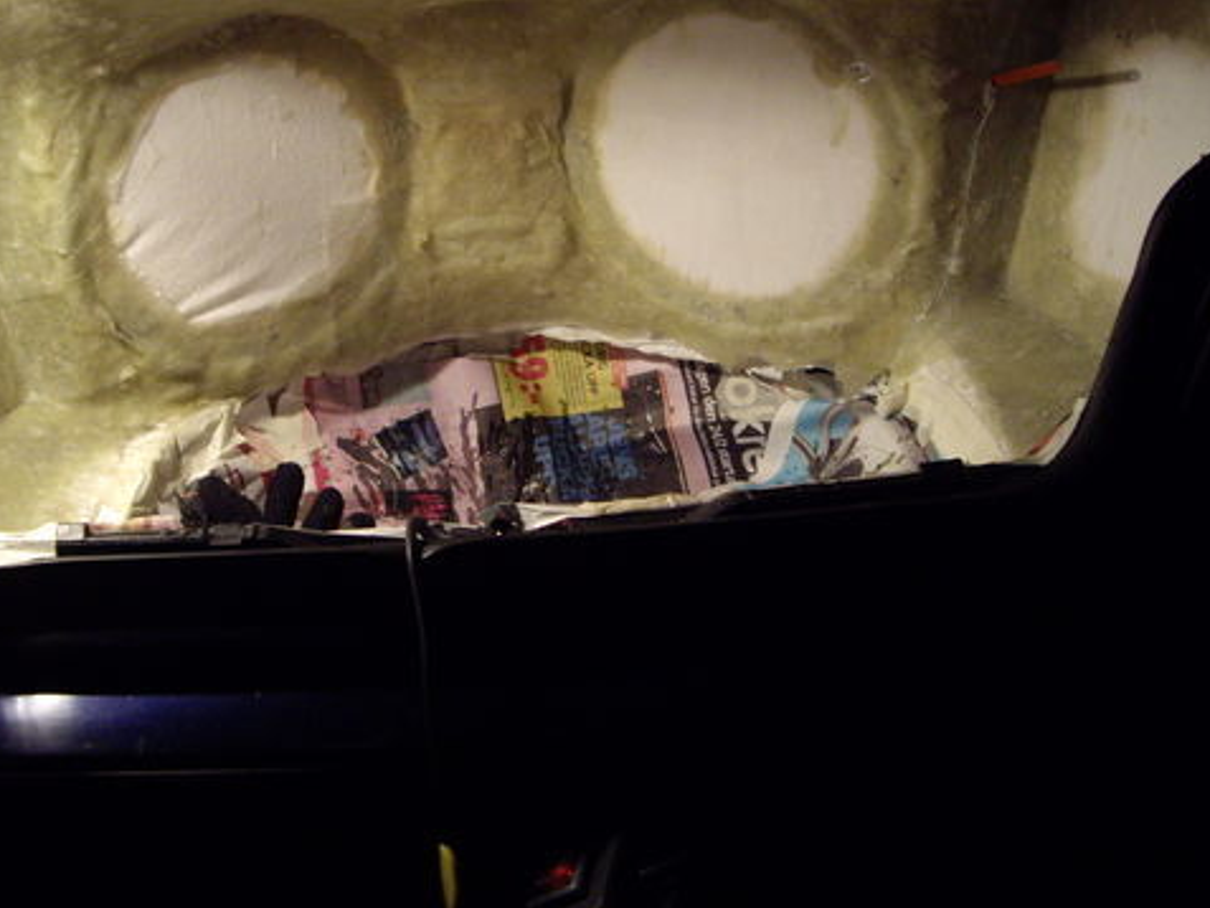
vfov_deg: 28.5
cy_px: 342
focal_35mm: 51
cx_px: 464
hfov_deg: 37.3
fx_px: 1783
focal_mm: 6.2
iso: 200
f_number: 2.7
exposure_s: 1/50
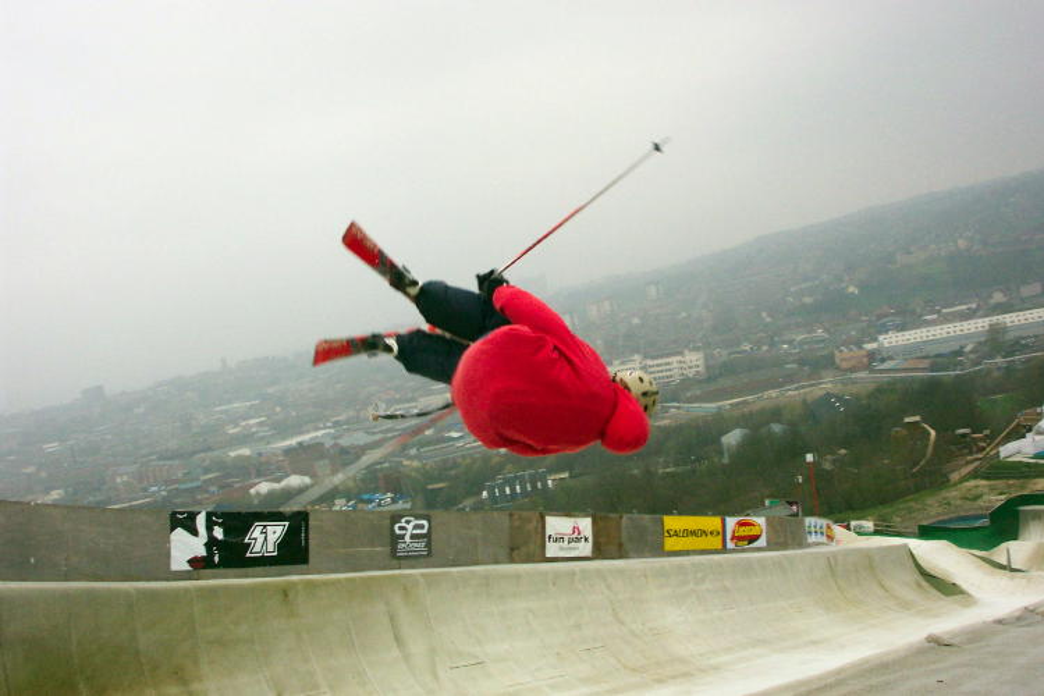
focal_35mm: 35
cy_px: 348
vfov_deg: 37.9
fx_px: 1015
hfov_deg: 54.4
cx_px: 522
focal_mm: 7.5
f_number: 9.5
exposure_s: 1/250
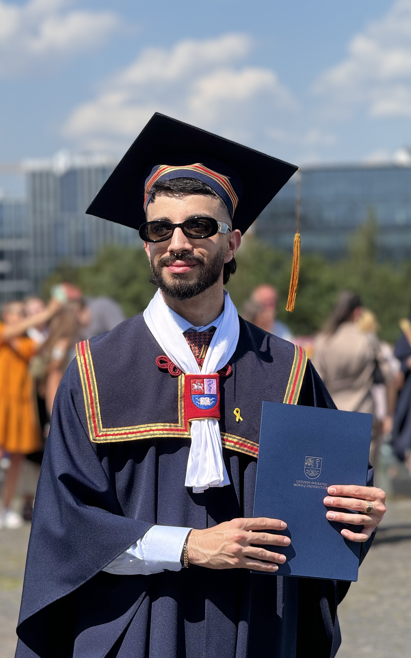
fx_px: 2312
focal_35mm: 129
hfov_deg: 10.2
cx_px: 175
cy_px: 330
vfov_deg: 16.2
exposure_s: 1/990
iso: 50
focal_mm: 15.66
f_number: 2.8
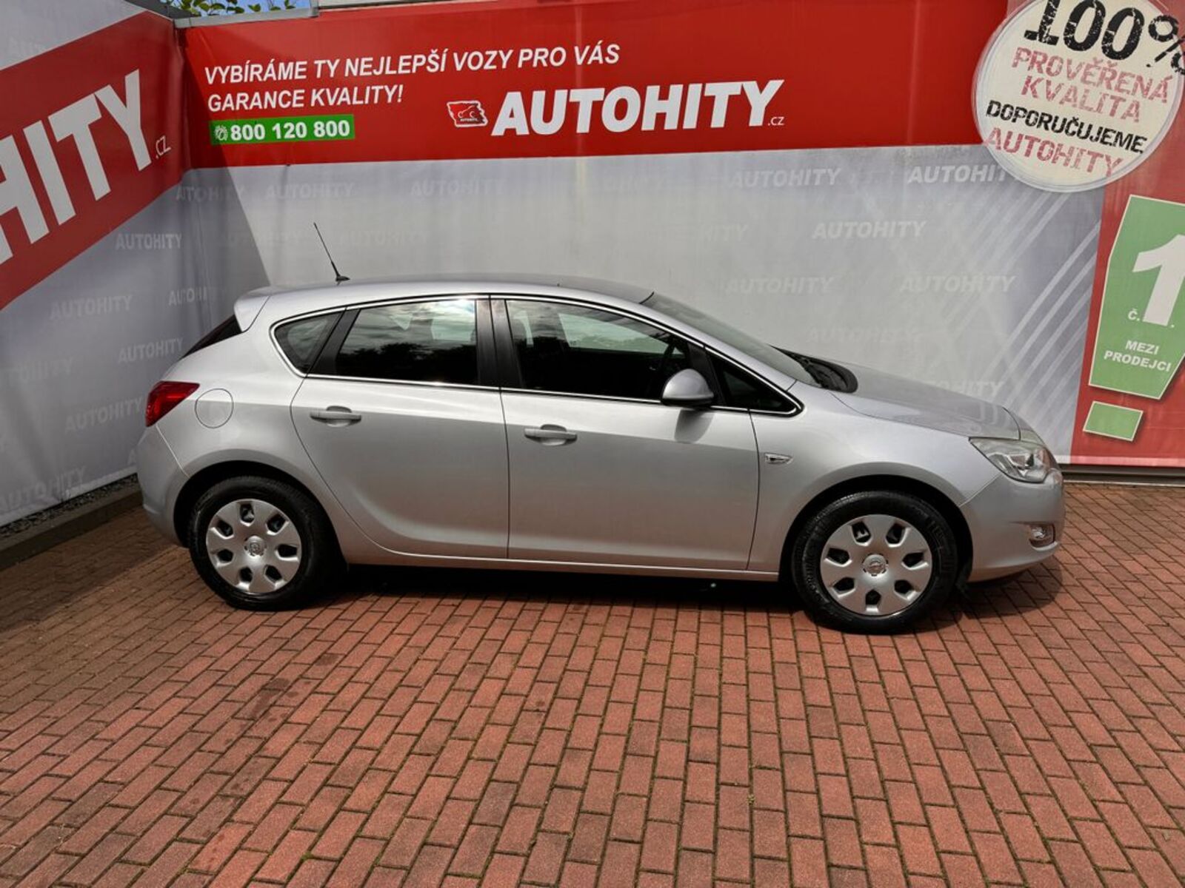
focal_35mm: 24
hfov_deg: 71.6
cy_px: 444
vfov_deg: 56.8
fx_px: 822
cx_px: 592
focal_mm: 6.76
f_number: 1.78
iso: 80
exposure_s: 1/6410
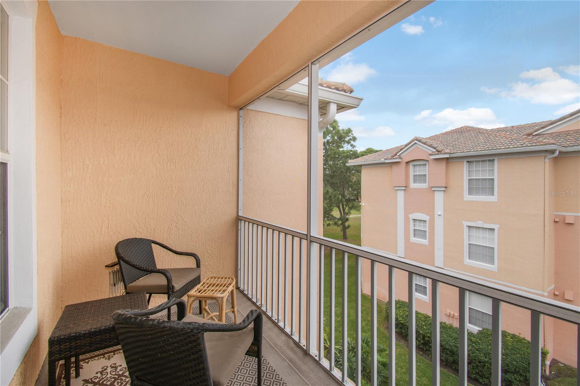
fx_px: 242
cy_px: 193
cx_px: 290
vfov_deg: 77.3
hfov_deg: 100.4
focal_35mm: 15
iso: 100
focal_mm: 10
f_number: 9
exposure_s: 1/10
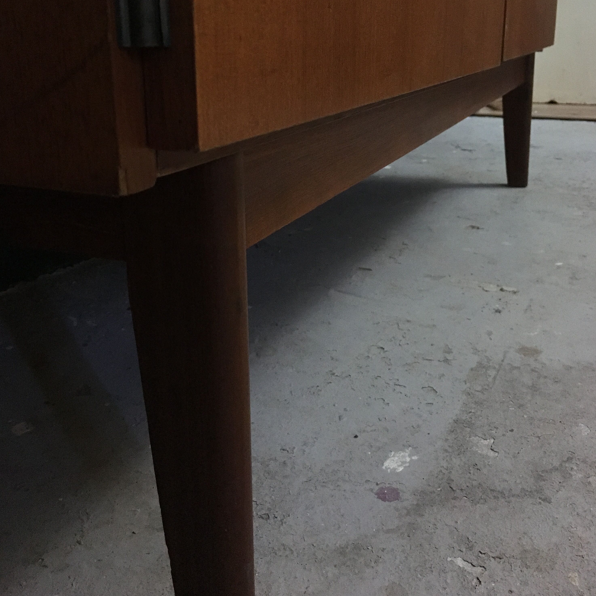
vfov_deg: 46.5
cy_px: 202
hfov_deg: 47.2
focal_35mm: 35
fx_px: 682
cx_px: 302
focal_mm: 4.15
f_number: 2.2
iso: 250
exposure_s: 1/25
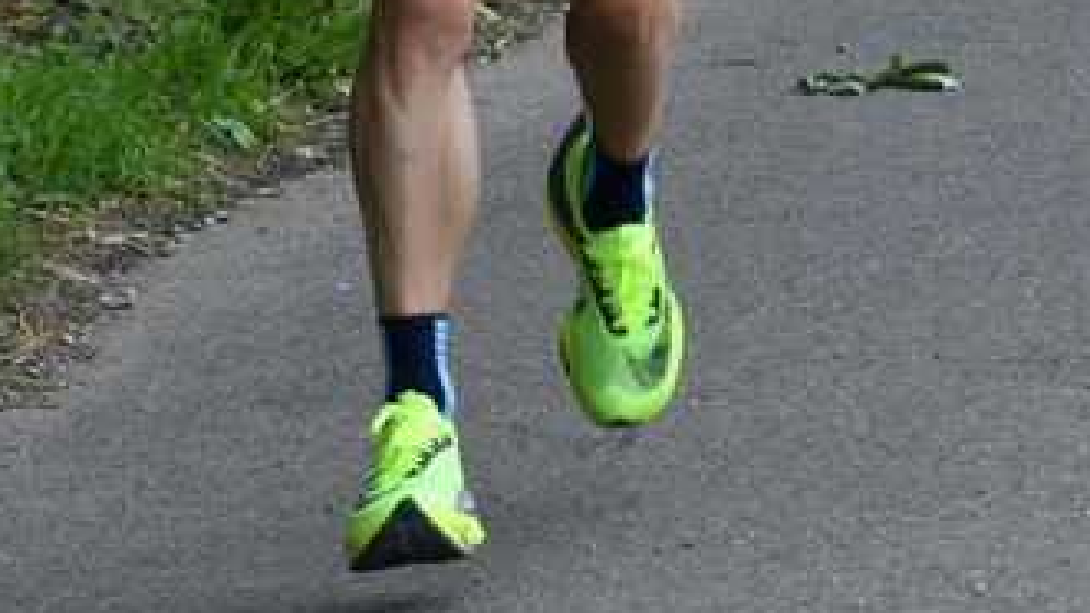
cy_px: -405
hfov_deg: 3.3
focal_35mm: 646
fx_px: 18666
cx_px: 314
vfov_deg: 1.9
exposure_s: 1/250
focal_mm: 170
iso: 800
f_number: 18
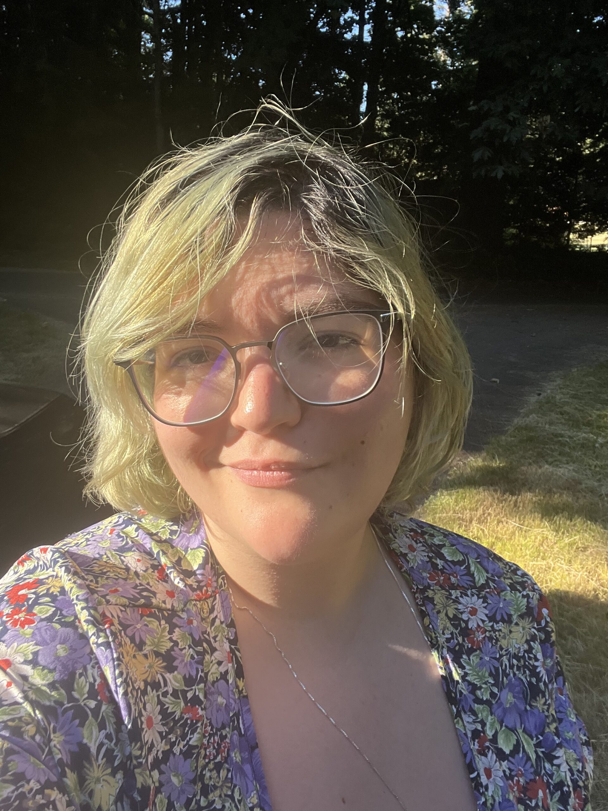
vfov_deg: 60.0
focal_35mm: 30
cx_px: 304
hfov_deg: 46.8
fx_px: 703
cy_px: 406
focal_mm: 2.71
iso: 32
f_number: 2.2
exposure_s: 1/383
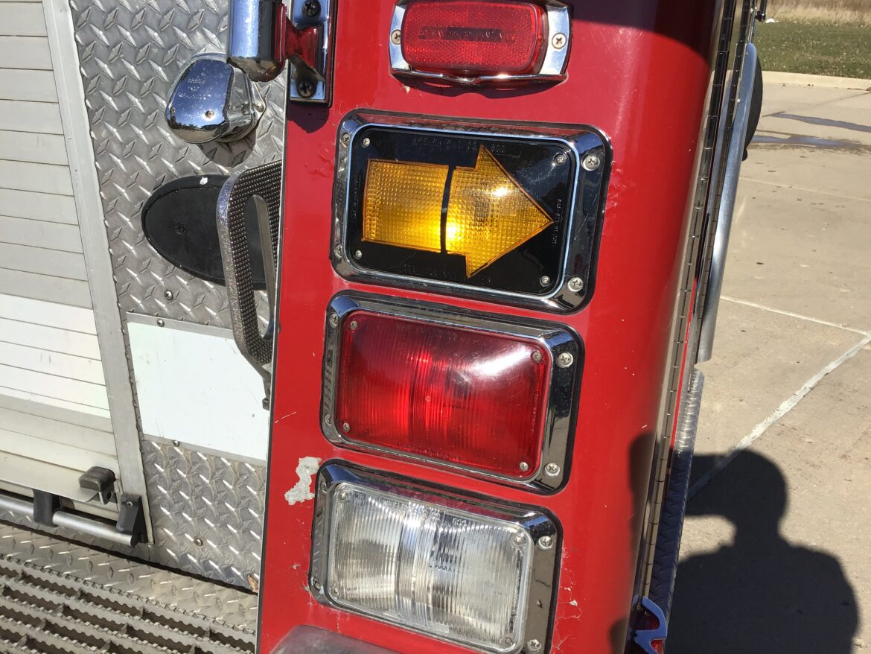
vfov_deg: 45.5
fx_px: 780
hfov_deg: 58.3
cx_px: 436
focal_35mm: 31
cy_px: 327
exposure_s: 1/1698
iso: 25
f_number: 2.4
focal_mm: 3.3
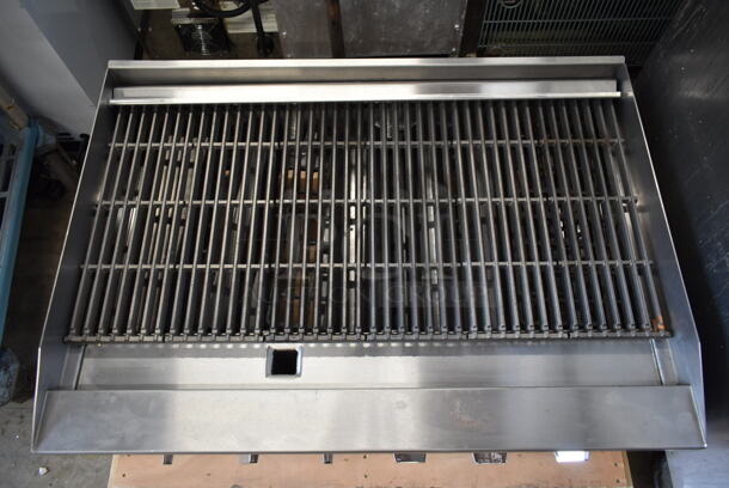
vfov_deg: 48.0
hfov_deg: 67.3
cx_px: 364
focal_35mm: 27
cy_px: 244
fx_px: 547
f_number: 3.5
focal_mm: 18
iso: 450
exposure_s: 1/30
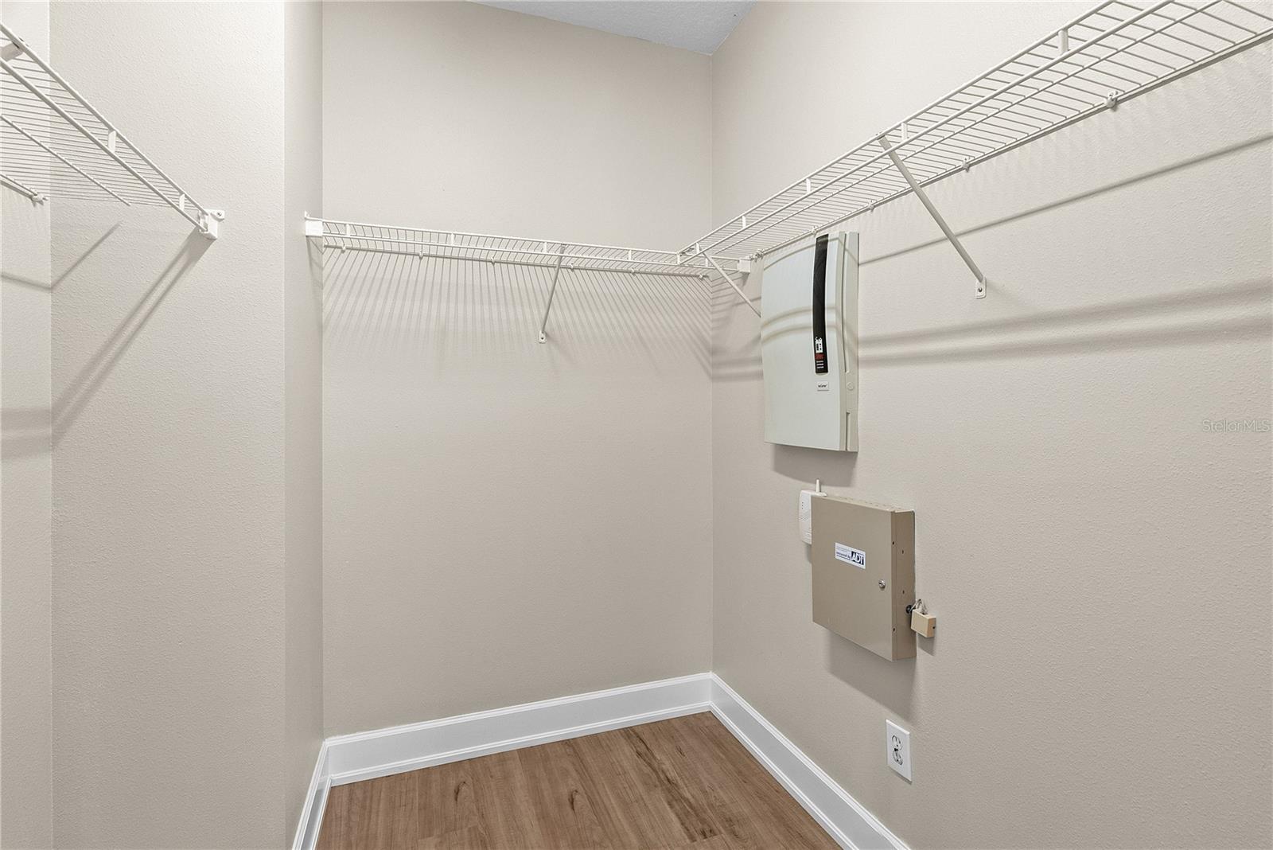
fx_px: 566
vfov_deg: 73.8
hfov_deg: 96.7
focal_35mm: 16
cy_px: 425
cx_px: 636
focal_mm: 16
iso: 320
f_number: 9
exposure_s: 1/1.25
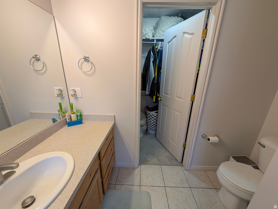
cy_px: 104
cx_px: 139
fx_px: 97
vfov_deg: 94.6
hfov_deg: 110.5
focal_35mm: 12
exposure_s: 1/24
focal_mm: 2.23
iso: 55
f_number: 1.95
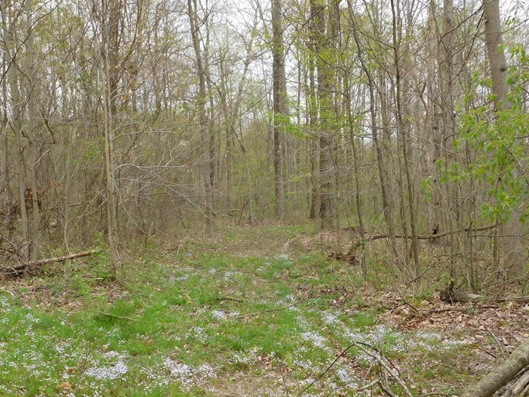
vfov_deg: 26.7
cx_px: 237
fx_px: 825
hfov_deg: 35.5
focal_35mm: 54
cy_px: 292
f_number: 3.5
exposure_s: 1/320
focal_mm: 6.3
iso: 125
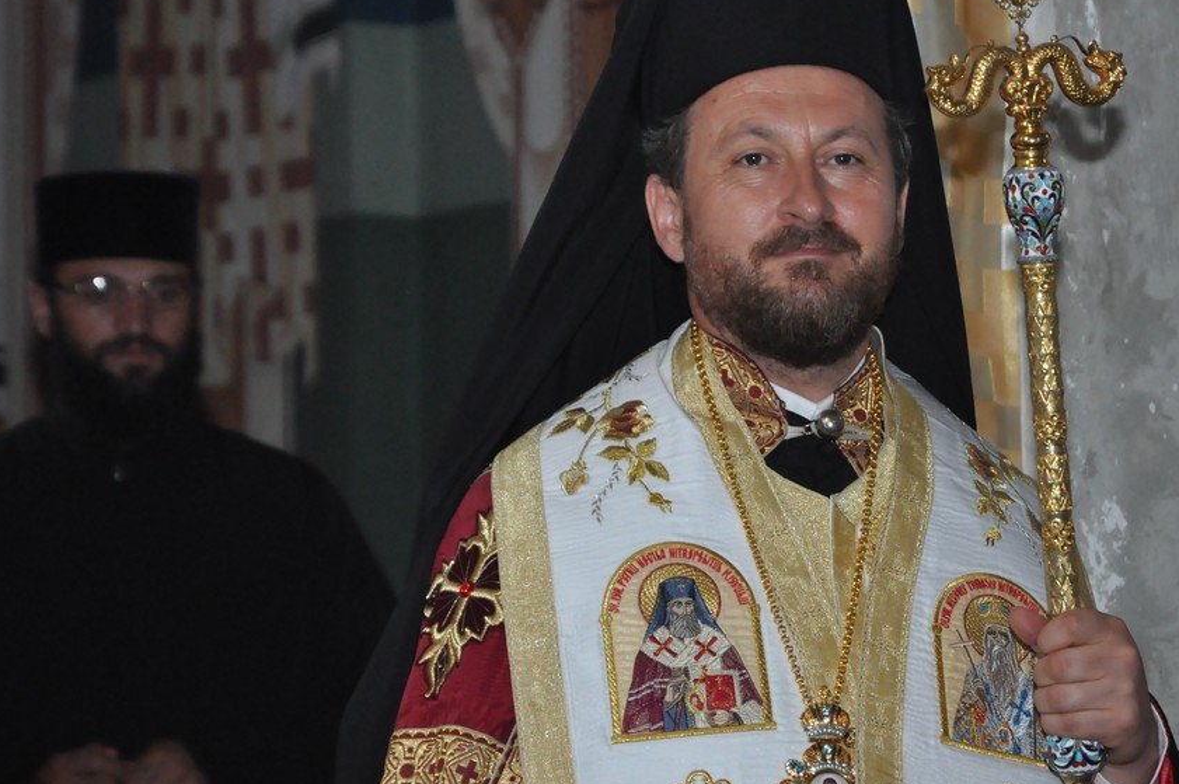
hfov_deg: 9.2
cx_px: 744
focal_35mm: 225
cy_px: 361
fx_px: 7352
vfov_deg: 6.1
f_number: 7.1
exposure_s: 1/125
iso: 1600
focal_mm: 105
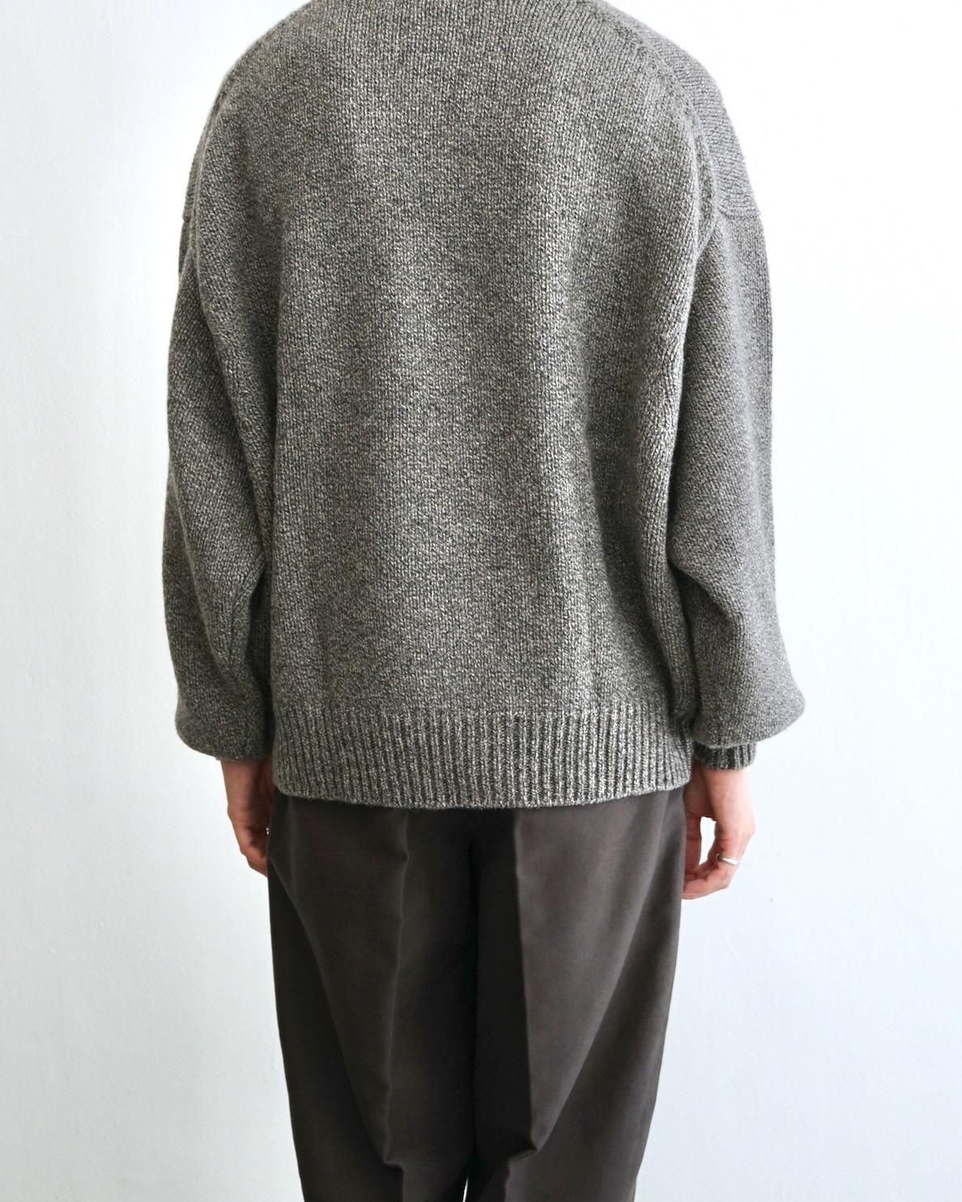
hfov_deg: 23.1
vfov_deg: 28.7
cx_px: 480
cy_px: 549
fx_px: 2349
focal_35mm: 66
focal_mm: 58
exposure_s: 1/160
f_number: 5
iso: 500
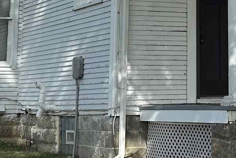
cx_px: 240
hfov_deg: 16.3
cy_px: -52
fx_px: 807
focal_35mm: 123
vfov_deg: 10.9
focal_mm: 6.86
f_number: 1.78
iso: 80
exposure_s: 1/4184
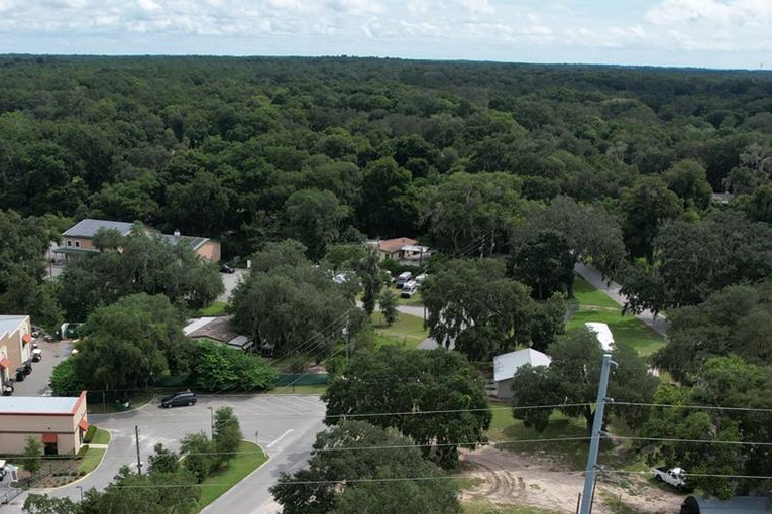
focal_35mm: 46
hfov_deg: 42.2
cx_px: 261
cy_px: 468
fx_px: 986
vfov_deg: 28.1
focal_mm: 8.38
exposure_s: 1/500
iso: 100
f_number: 2.8
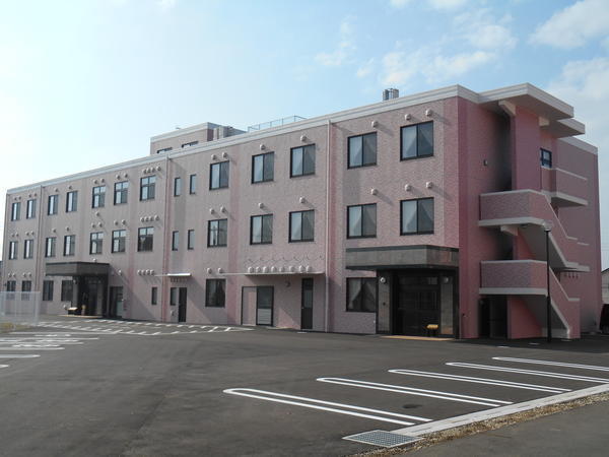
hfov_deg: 45.8
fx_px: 721
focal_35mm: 41
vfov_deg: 35.1
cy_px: 228
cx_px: 304
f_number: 3.9
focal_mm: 7.2
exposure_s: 1/1000
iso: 80
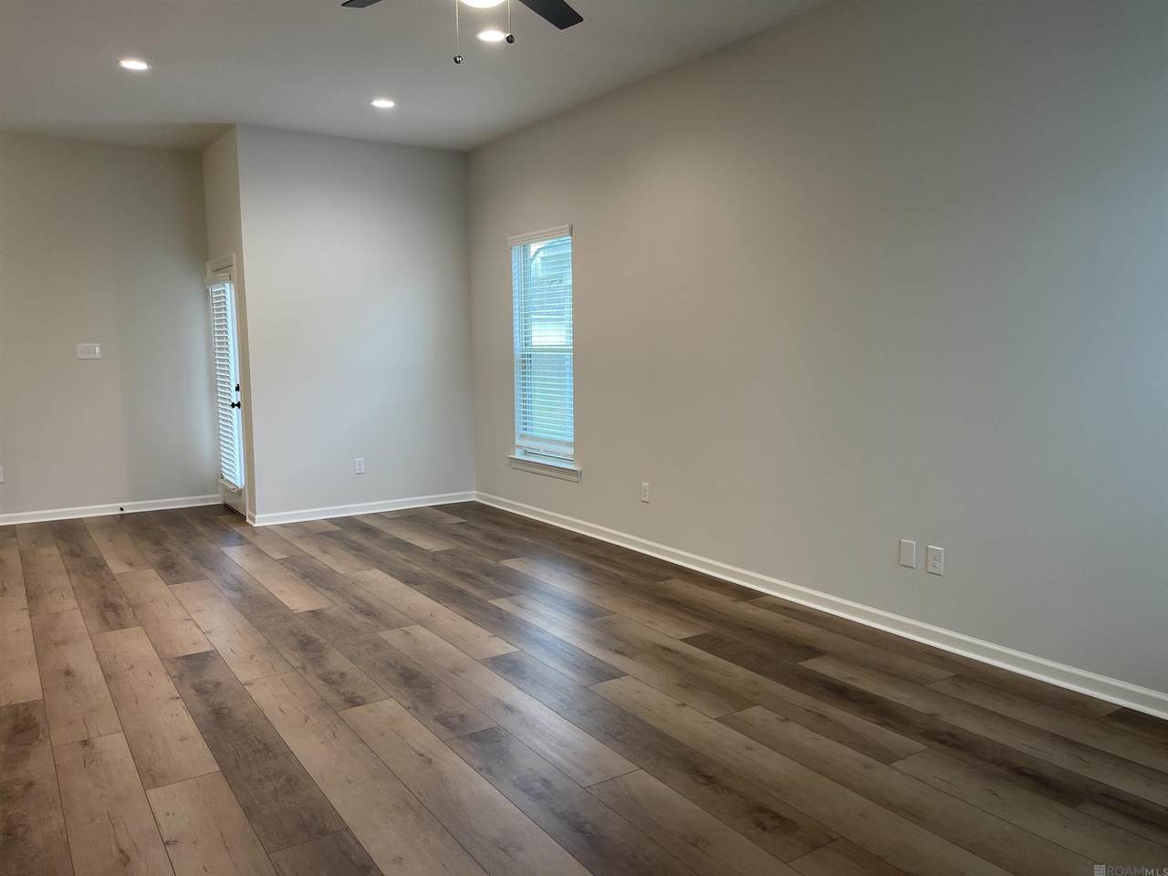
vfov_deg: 54.9
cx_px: 584
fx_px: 844
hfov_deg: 69.4
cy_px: 438
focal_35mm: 25
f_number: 1.6
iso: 80
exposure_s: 1/60
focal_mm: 5.1
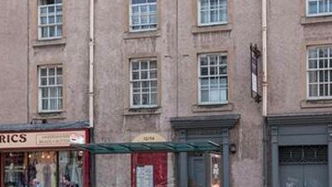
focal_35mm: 67
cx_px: 155
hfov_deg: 31.4
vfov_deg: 18.0
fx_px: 590
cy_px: 106
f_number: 11
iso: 200
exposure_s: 1/100
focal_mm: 22
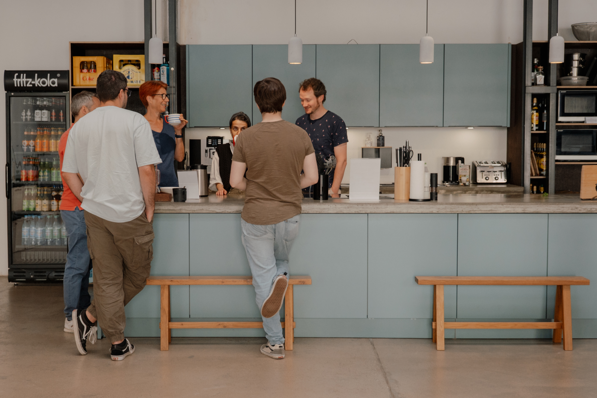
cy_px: 203
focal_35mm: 50
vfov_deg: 27.0
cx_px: 283
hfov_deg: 39.6
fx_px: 829
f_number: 5
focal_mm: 31.5
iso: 2000
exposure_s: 1/100
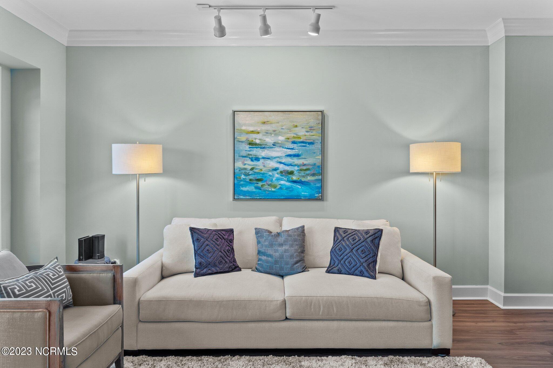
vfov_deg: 55.1
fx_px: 353
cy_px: 184
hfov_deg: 76.1
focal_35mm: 23
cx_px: 276
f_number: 6.3
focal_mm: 23
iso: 1000
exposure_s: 1/15
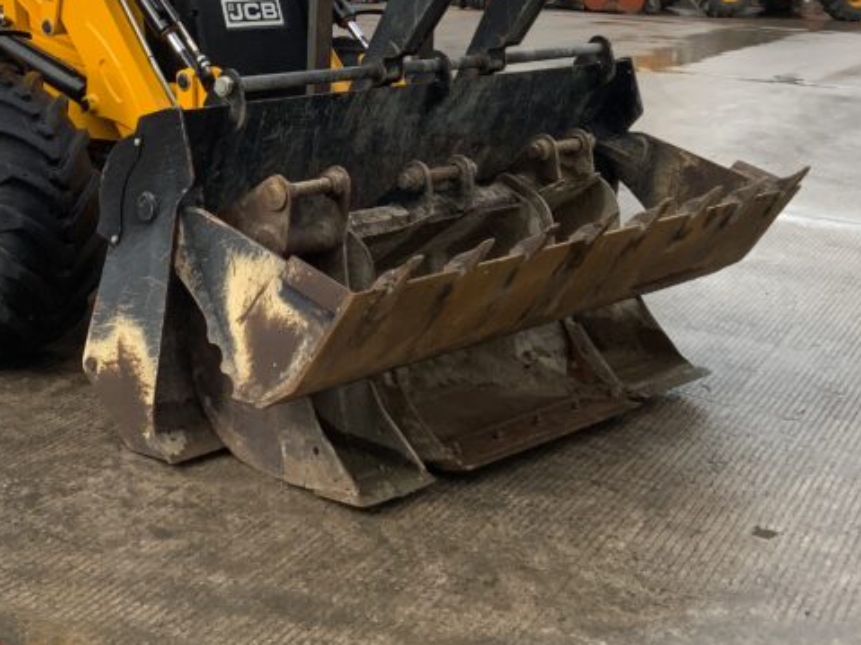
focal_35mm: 62
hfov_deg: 30.9
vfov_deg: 22.7
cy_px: 4
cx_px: 277
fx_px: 1542
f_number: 1.8
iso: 16
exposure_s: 1/912
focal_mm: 3
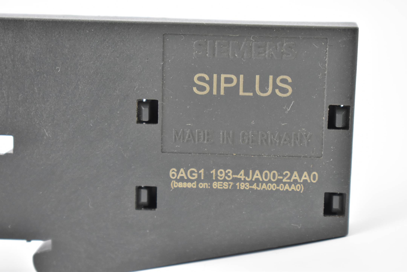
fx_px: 933
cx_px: 204
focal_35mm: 82
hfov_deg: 24.6
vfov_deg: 16.6
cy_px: 136
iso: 800
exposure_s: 1/100
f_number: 5.6
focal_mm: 55
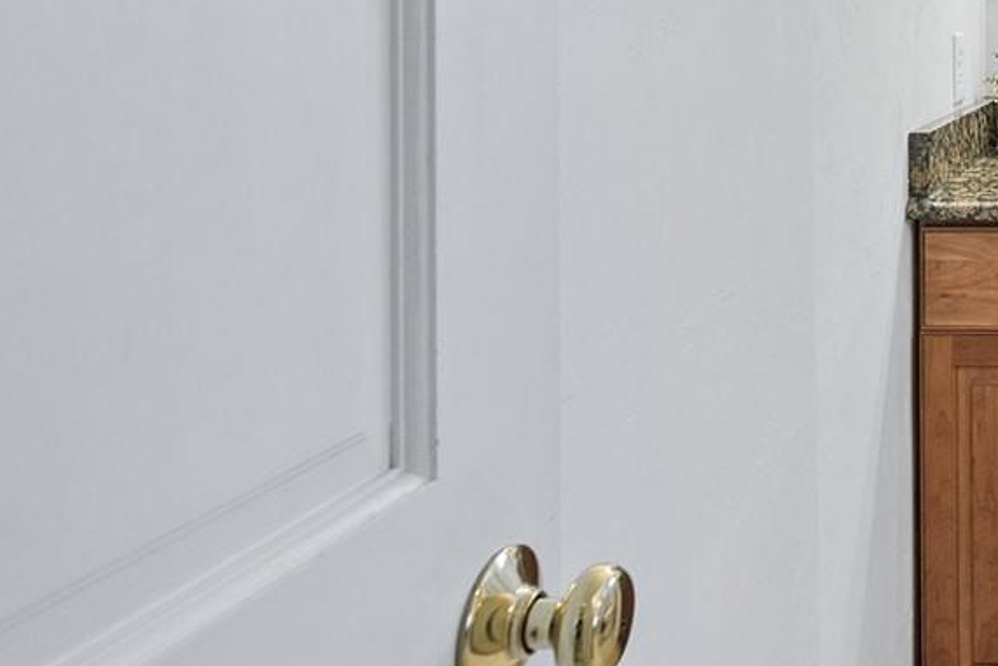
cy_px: 194
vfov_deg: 31.5
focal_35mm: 42
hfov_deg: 35.7
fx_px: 1165
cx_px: 1215
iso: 400
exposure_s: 1/40
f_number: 8
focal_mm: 15
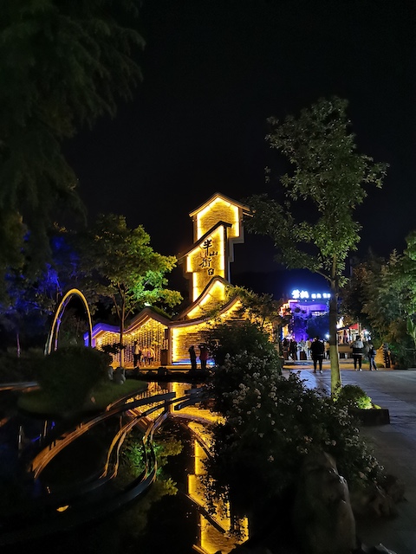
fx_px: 433
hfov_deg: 51.4
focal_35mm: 27
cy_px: 277
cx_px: 208
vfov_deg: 65.3
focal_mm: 5.58
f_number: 1.8
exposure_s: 1/50
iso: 640
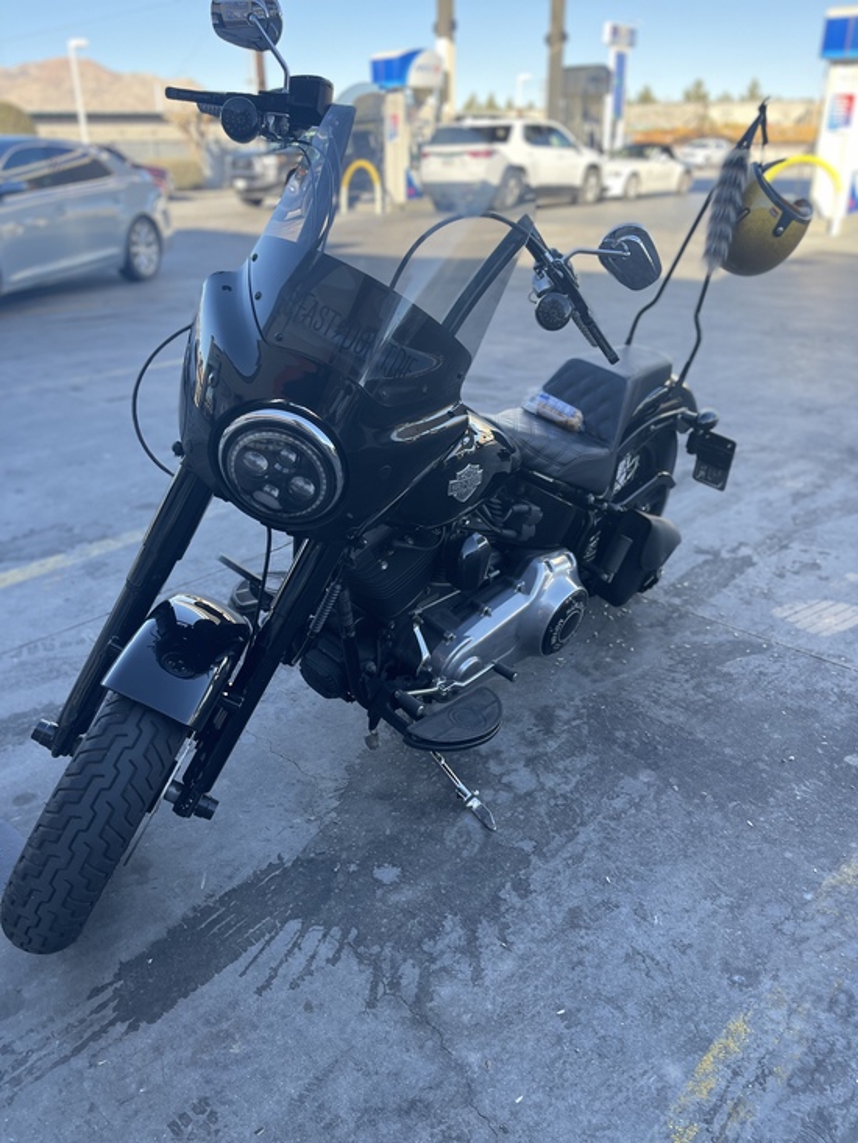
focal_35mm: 26
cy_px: 572
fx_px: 859
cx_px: 429
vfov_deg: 67.3
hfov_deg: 53.1
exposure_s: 1/584
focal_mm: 5.1
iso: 50
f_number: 1.6
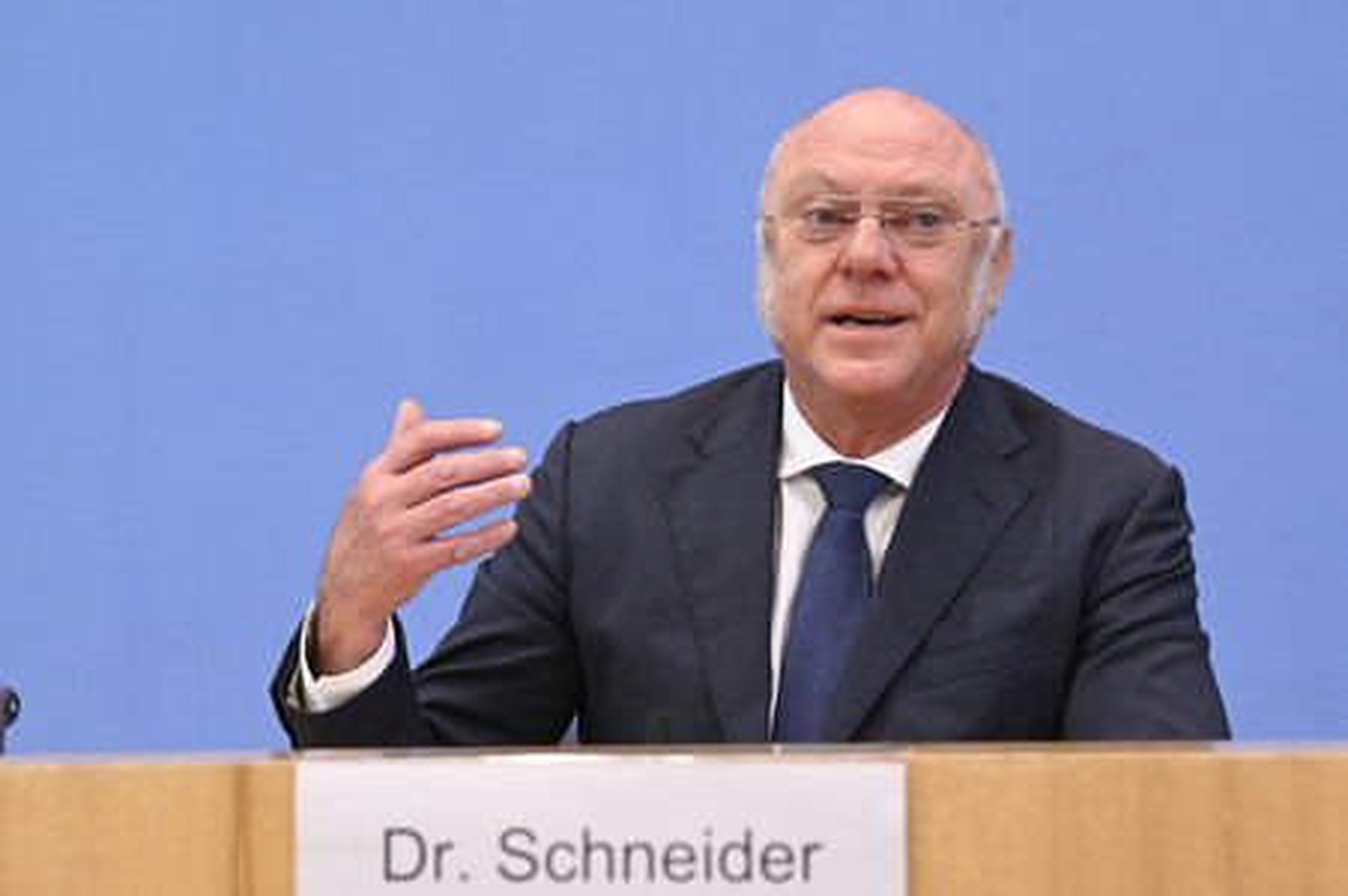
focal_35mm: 90
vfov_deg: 15.2
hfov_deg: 22.6
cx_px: 674
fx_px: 3367
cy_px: 448
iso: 4000
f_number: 6.3
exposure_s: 1/500
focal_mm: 90
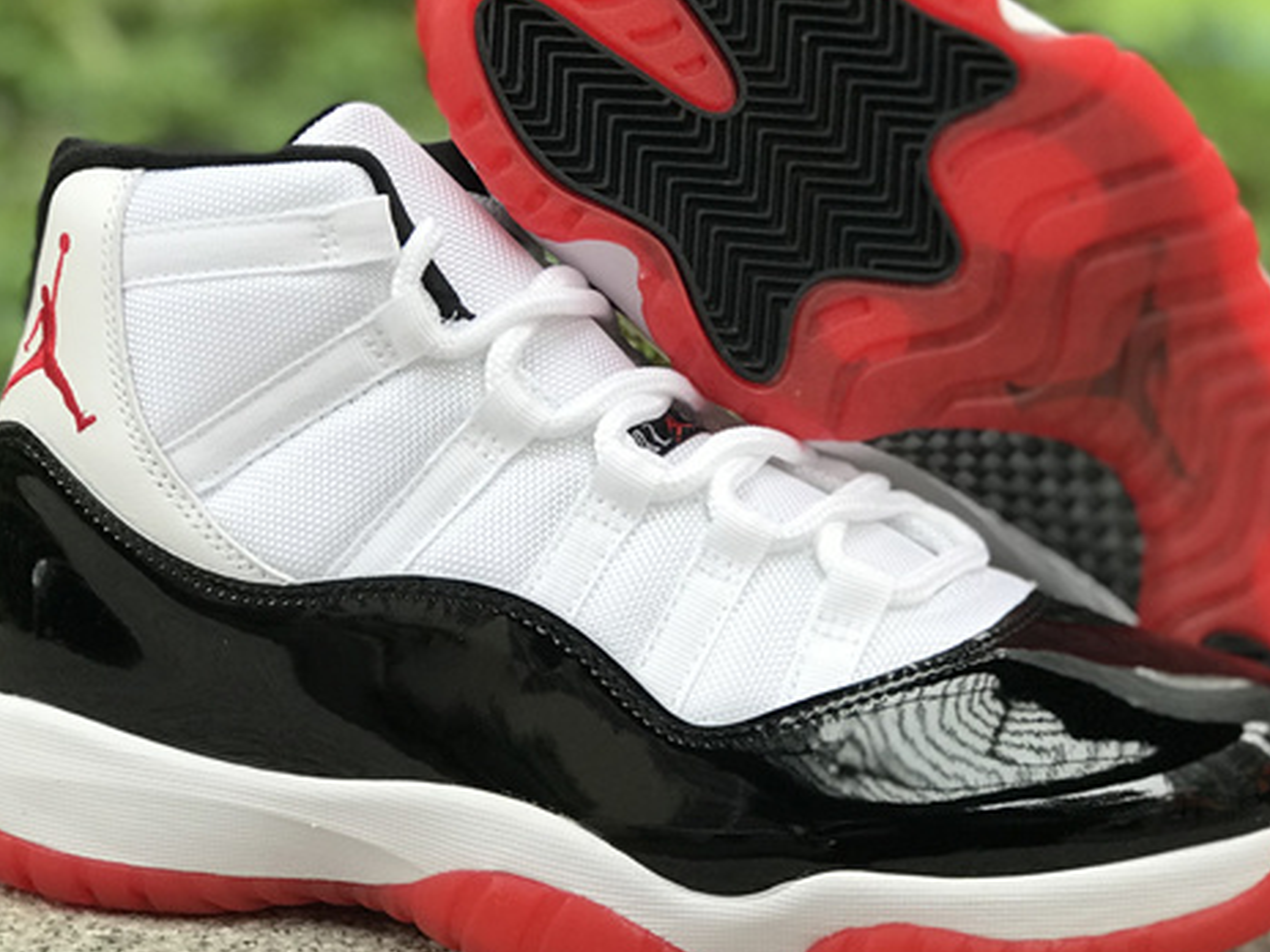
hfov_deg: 21.5
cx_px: 764
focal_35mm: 91
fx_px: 3339
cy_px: 395
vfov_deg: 16.2
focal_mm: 6.6
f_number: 2.8
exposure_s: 1/50
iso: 50
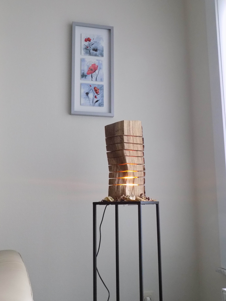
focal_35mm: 34
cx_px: 113
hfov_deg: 41.8
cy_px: 150
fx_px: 296
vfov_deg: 54.0
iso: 400
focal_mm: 6.1
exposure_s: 1/13
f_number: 3.4
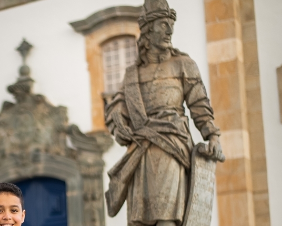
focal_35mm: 105
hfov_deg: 17.7
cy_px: 191
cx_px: -18
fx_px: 877
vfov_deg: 14.6
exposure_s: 1/4000
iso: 800
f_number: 1.8
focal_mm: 50
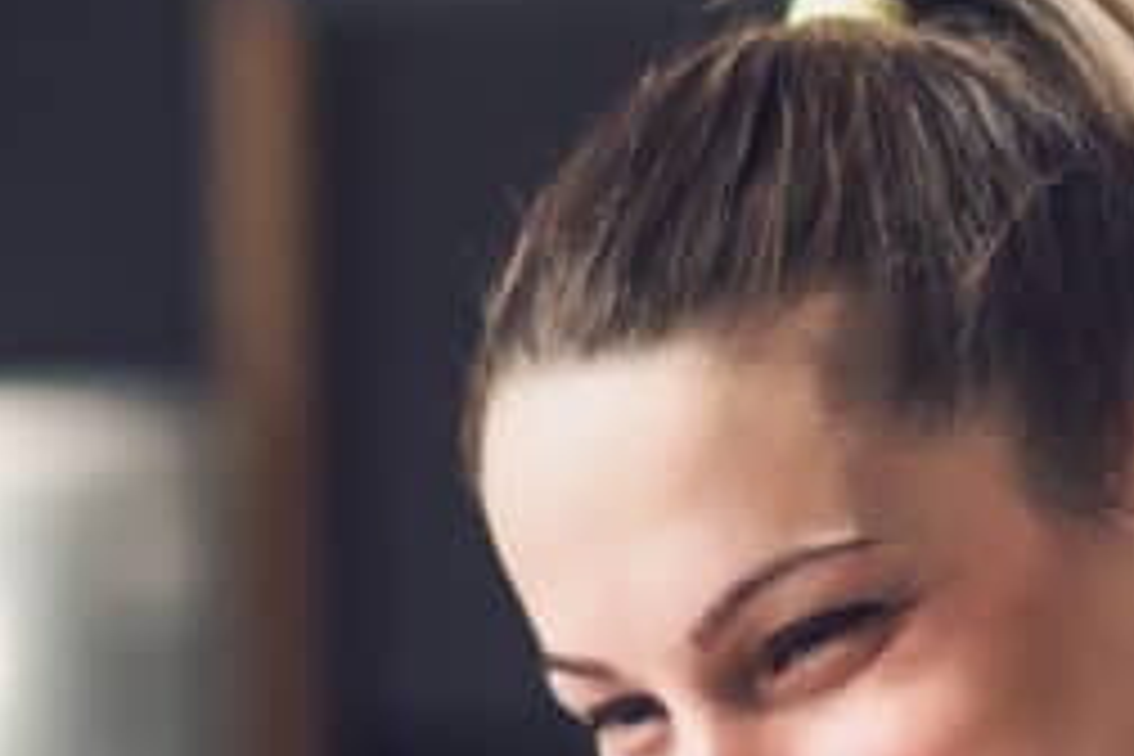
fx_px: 6394
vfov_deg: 6.6
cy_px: 1289
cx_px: 486
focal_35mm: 203
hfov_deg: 10.1
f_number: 1.4
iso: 200
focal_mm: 50
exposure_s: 1/160
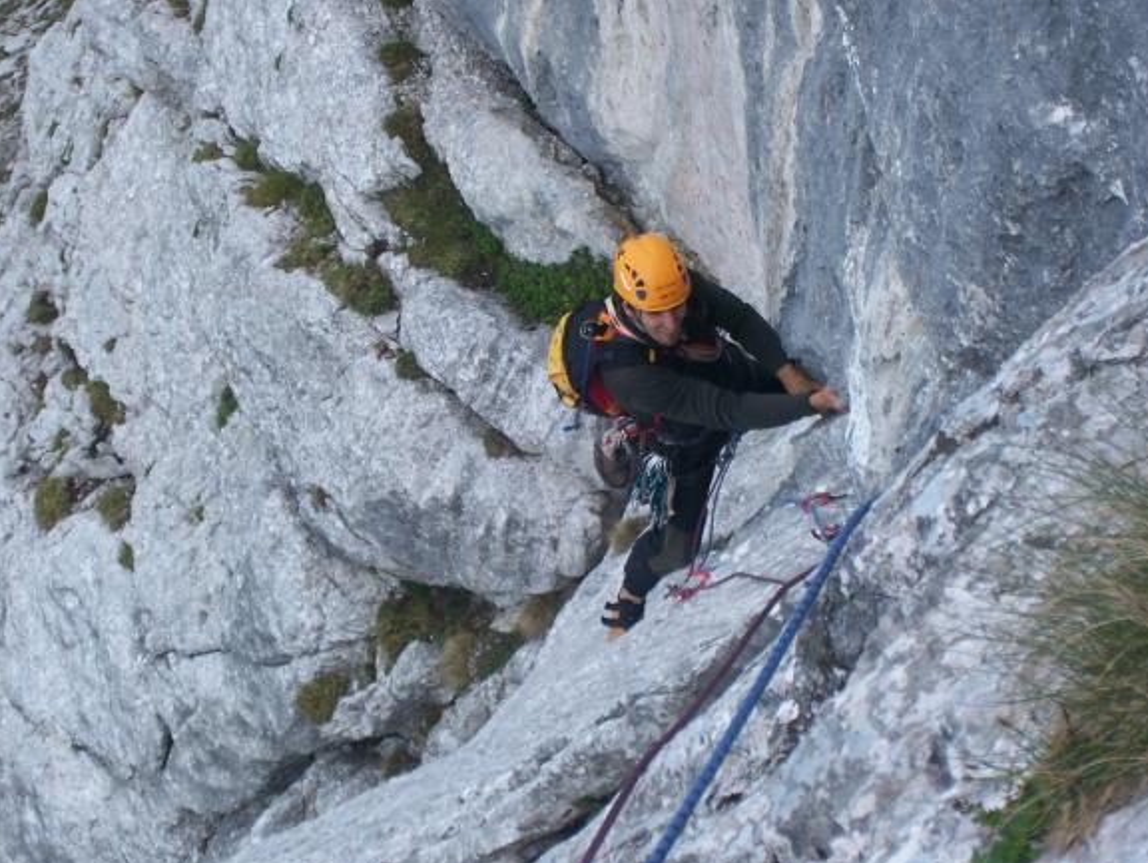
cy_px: 445
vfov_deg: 12.4
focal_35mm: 120
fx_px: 3983
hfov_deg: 16.4
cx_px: 540
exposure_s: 1/160
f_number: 4.8
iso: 80
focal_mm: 18.1
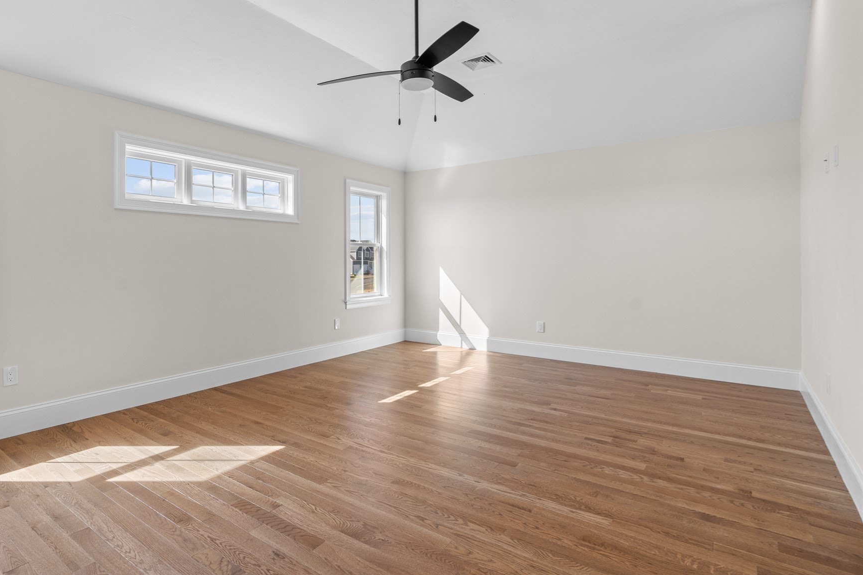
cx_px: 367
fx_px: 455
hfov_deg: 86.3
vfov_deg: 64.4
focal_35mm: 19
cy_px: 261
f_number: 7.1
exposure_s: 1/4
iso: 320
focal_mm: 16
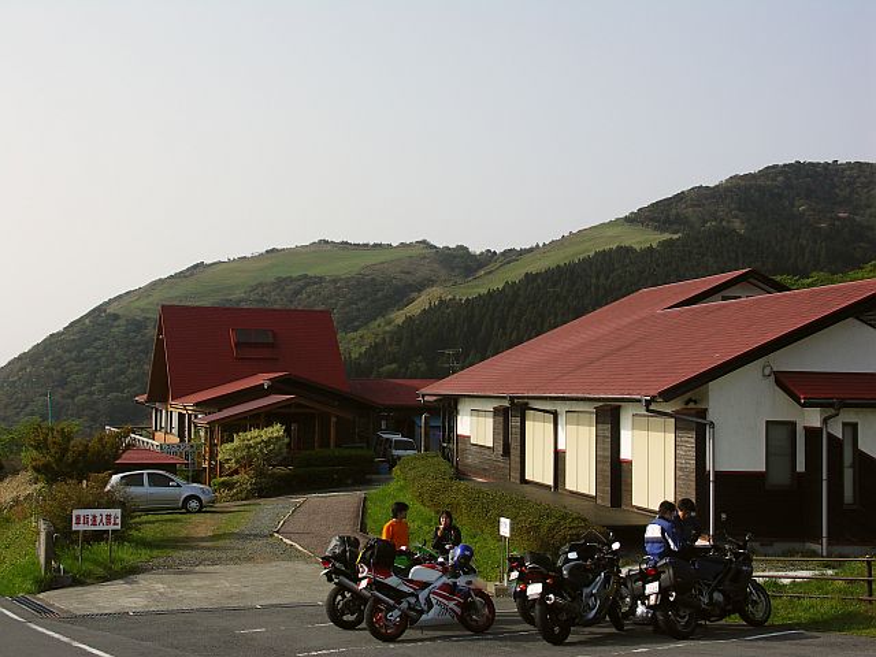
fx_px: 1215
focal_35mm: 48
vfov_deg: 30.3
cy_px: 328
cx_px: 438
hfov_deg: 39.7
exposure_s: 1/250
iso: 50
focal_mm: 12.4
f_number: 6.3
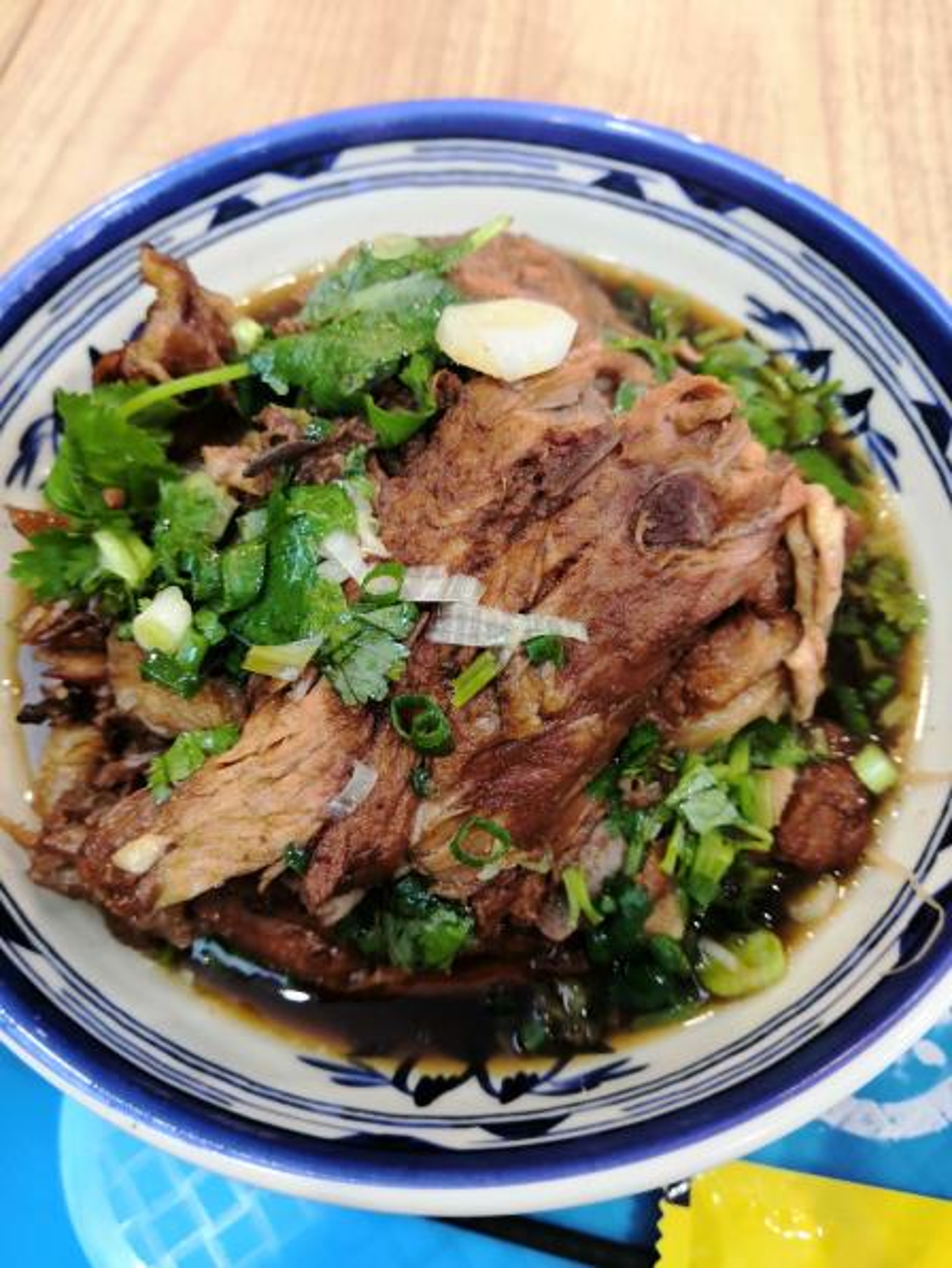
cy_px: 634
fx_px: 990
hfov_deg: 51.4
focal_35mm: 27
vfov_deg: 65.3
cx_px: 476
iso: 400
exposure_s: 1/50
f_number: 1.8
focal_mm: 3.95
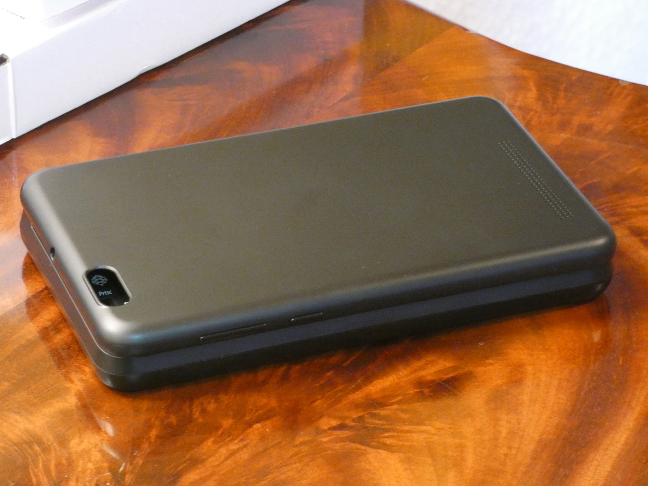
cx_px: 324
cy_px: 243
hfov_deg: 15.2
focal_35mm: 130
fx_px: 2434
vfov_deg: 11.4
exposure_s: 1/10
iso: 1600
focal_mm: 23.3
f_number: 5.2
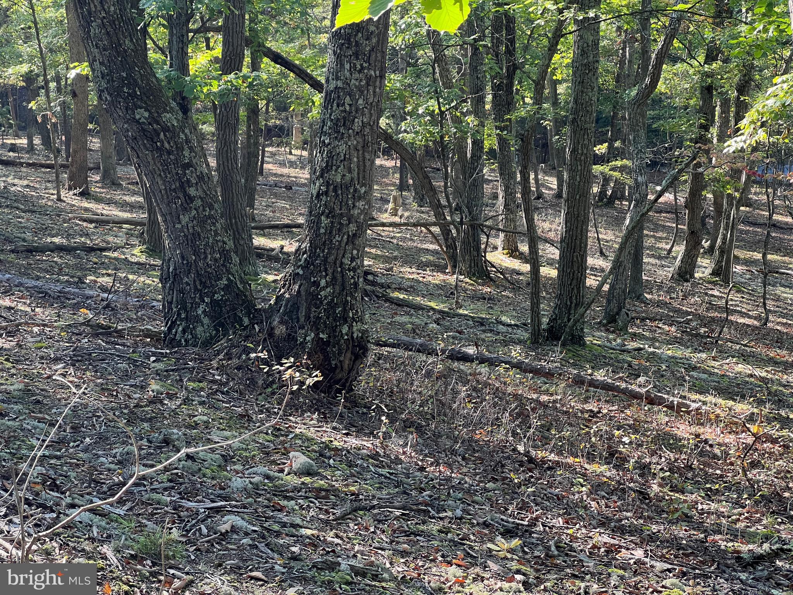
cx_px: 396
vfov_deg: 19.1
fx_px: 1764
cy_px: 298
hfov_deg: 25.3
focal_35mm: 77
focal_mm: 9
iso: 125
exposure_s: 1/99
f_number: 2.8
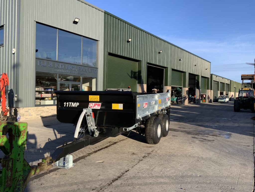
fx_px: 214
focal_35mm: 29
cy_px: 96
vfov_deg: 48.2
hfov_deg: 61.7
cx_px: 128
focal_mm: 3
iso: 16
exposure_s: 1/1055
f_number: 1.8
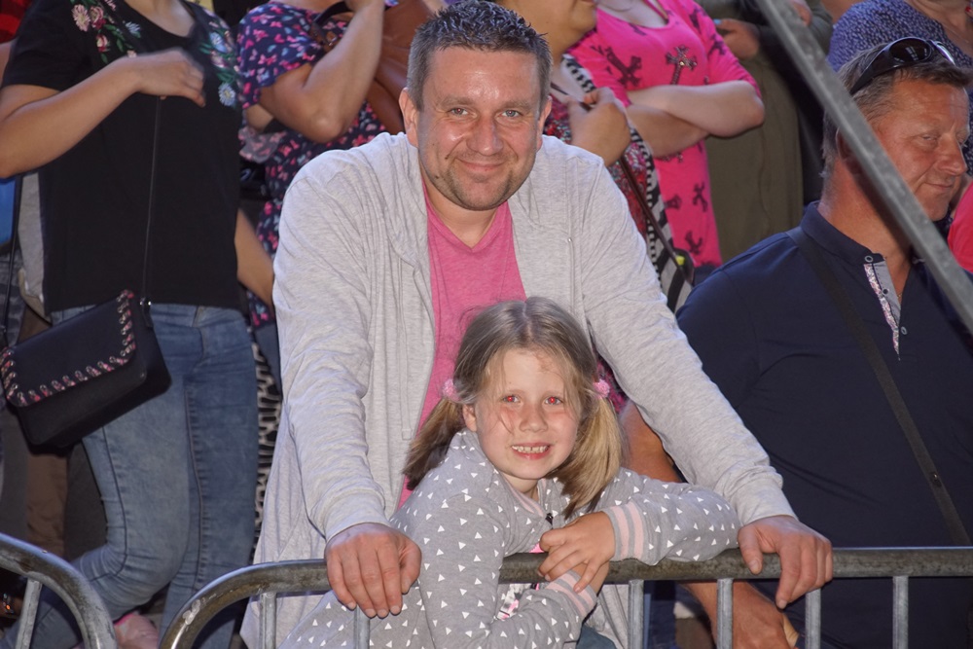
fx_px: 4460
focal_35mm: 165
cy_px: 324
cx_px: 486
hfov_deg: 12.5
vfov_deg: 8.3
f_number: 5.6
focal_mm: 110
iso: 1250
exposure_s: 1/60
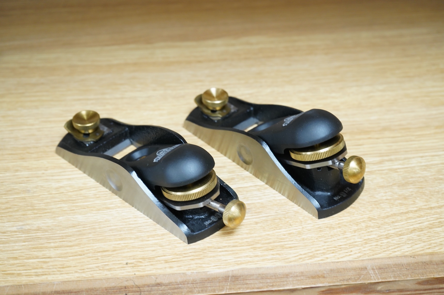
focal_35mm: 49
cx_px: 222
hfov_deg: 40.4
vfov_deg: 27.5
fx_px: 604
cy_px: 148
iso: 2500
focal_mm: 49
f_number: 5.6
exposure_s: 1/80
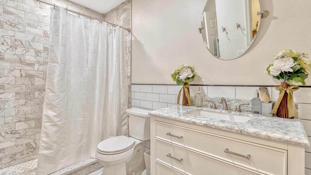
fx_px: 140
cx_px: 153
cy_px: 83
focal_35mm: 17
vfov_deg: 63.9
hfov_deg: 95.9
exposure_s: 1/40
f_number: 8
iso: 1250
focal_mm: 16
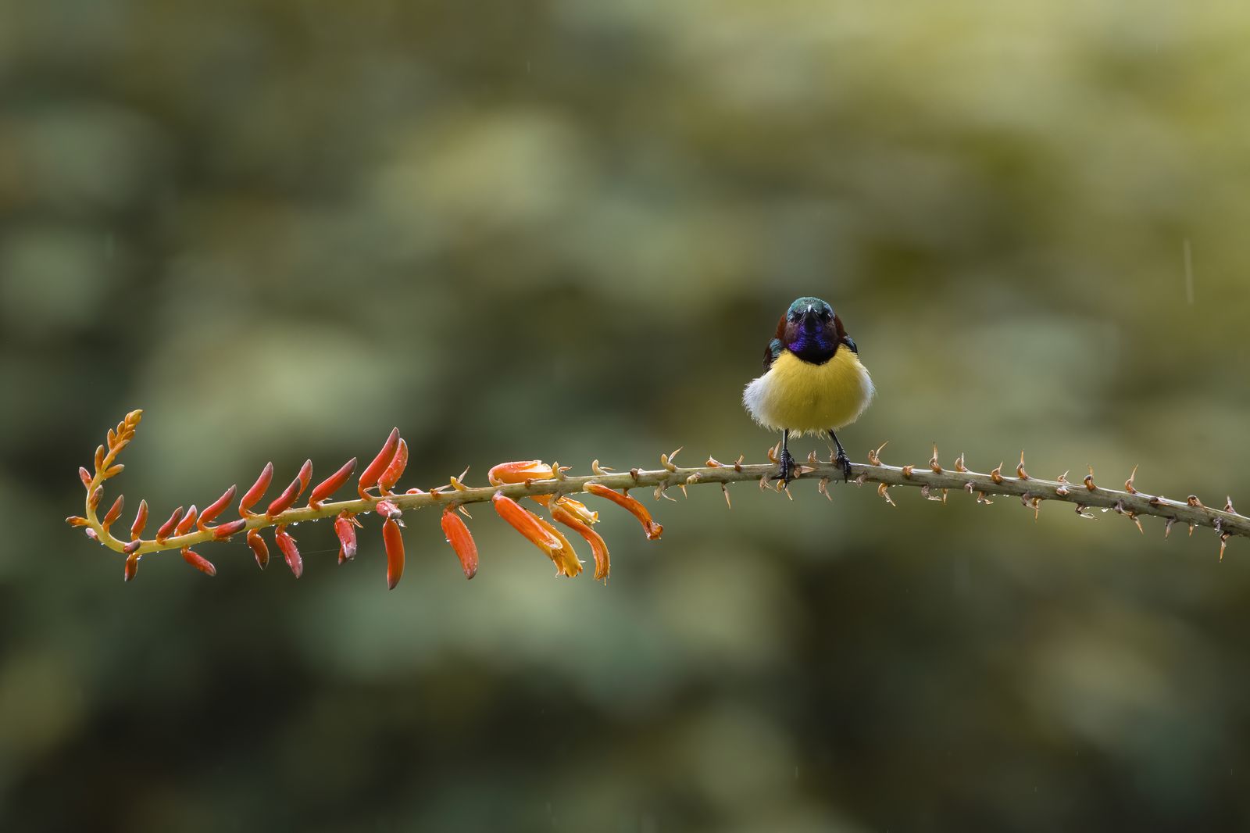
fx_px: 21348
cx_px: 625
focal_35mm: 615
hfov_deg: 3.4
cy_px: 416
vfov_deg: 2.2
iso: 2000
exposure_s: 1/200
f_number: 7.1
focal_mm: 410
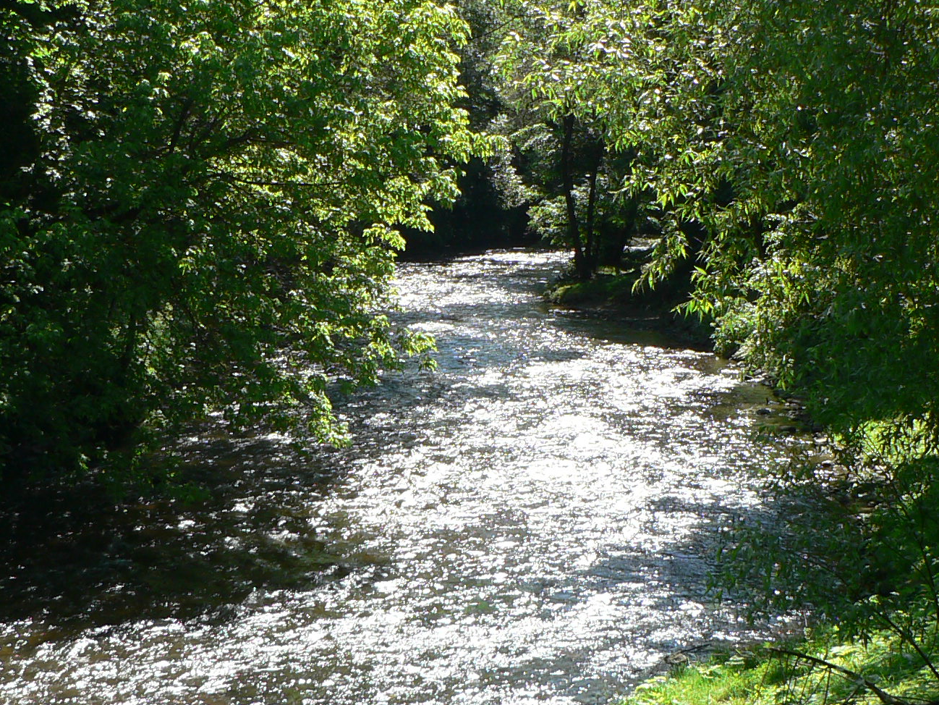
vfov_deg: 20.7
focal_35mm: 71
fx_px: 1926
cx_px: 416
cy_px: 438
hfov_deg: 27.4
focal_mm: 6
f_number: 4
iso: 80
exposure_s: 1/200
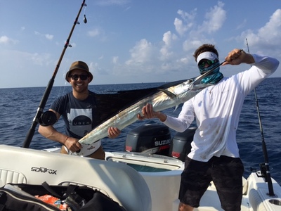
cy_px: 106
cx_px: 140
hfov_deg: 61.7
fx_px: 235
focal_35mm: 29
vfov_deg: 48.2
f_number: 2.2
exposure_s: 1/2825
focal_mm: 4.15
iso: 32
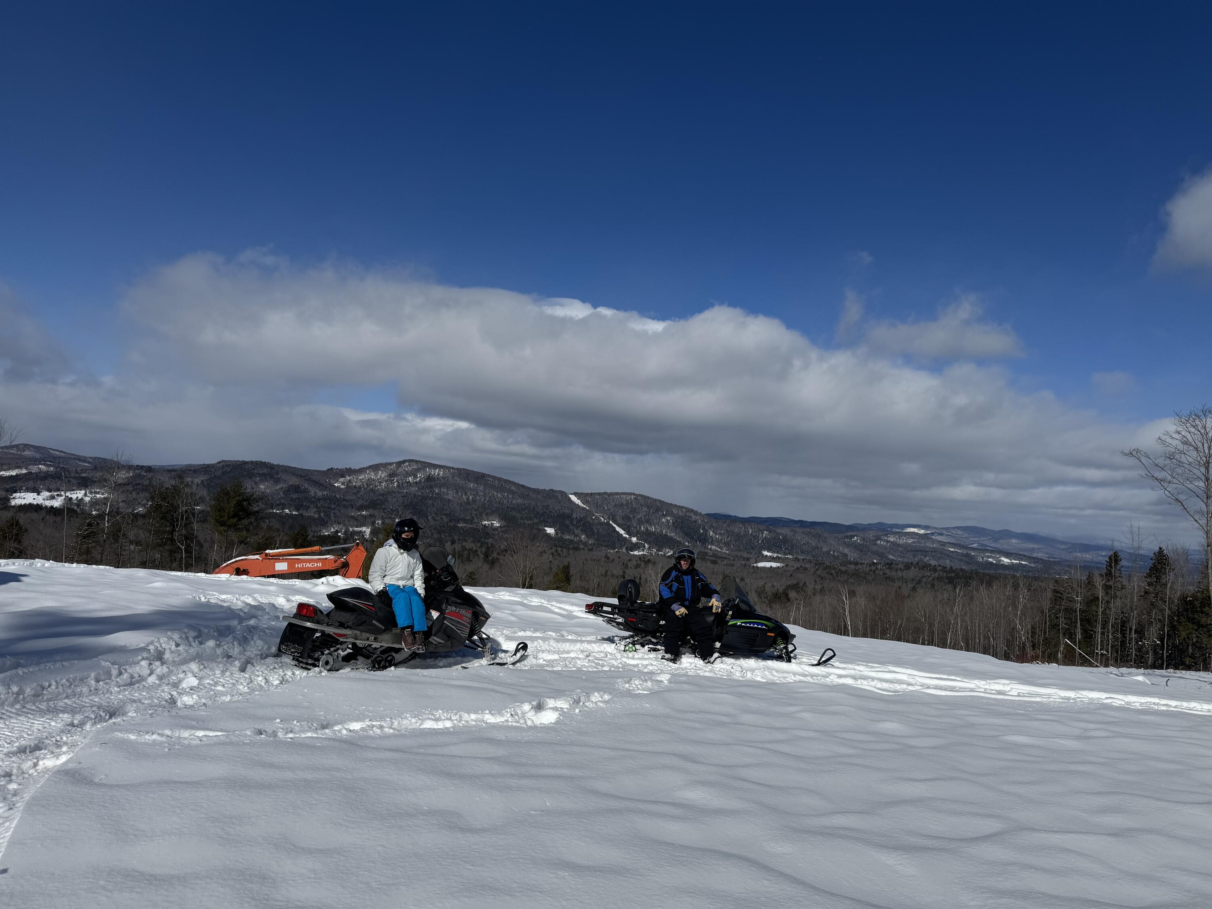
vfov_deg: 56.8
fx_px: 840
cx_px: 606
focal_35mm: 24
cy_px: 454
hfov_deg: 71.6
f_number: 1.78
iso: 64
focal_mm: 6.76
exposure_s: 1/12346
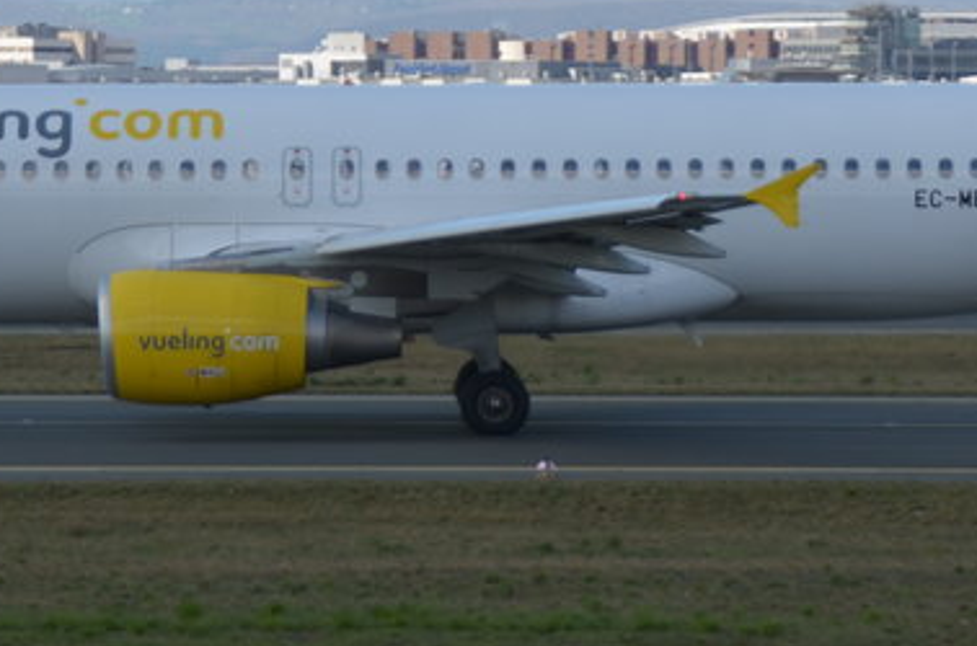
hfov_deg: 7.0
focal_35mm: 295
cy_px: 121
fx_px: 7986
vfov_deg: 4.6
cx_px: 520
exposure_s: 1/320
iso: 100
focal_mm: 62
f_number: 6.3
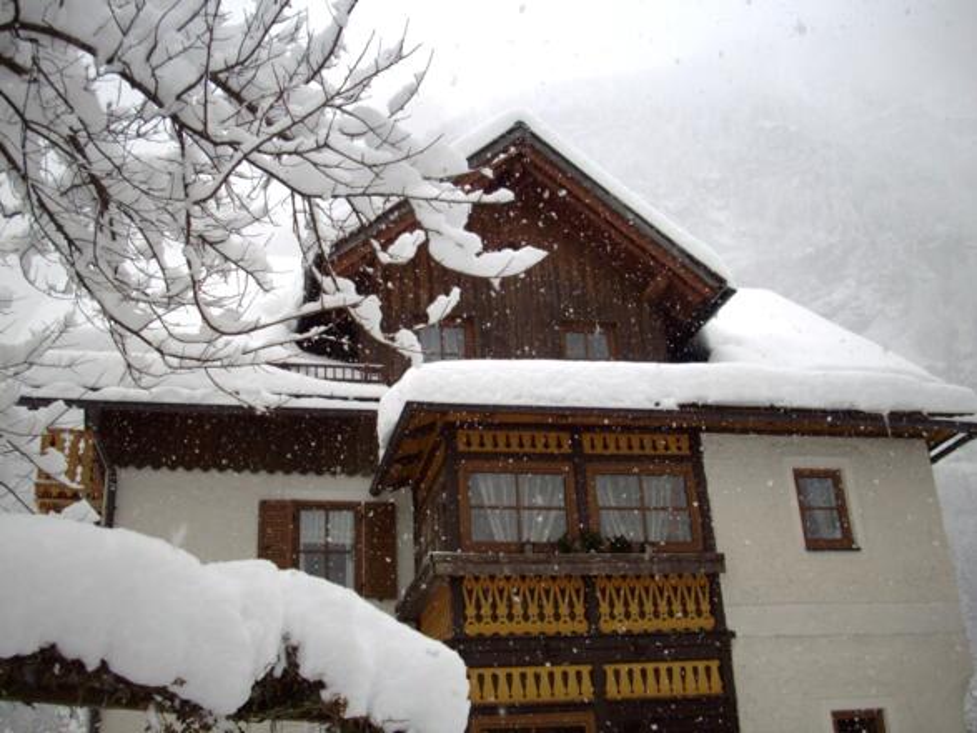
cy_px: 366
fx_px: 1044
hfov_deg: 50.1
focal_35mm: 37
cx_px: 488
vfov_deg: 38.7
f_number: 2.8
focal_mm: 6.2
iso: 80
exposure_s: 1/250
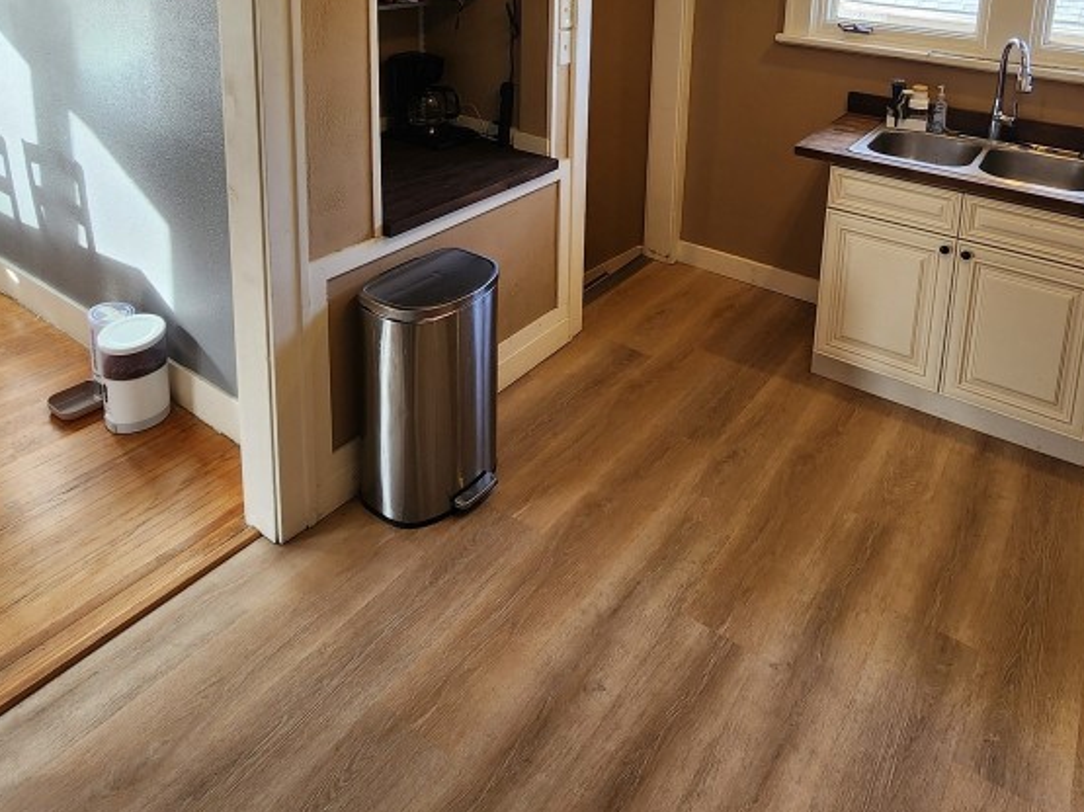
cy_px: 76
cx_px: 613
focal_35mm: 24
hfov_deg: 71.3
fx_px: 751
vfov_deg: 50.2
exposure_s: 1/60
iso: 64
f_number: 2.2
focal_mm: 2.2
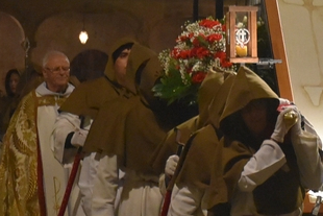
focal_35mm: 325
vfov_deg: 4.2
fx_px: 2917
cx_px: 282
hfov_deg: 6.3
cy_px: 43
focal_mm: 56
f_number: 4.8
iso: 2800
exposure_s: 1/60
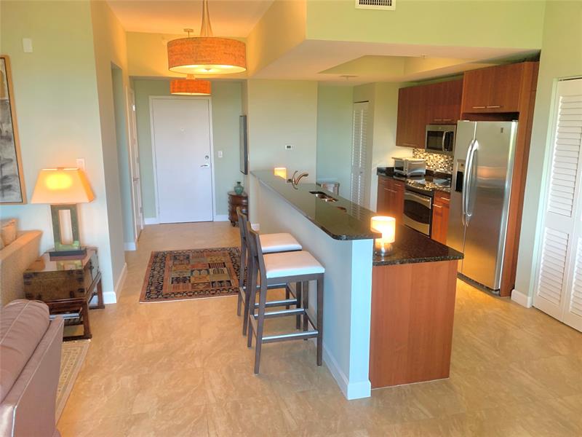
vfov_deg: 53.1
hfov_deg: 67.3
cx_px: 291
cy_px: 218
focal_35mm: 26
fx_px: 437
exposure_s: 1/60
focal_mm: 4.25
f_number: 1.8
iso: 125
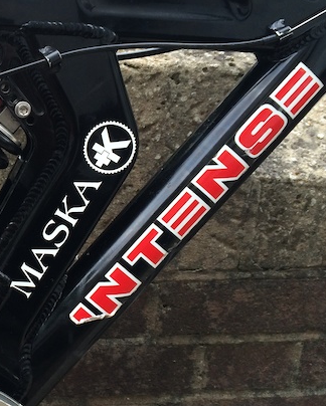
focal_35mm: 56
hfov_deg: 25.0
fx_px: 674
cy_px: 185
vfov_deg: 33.5
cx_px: -46
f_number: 2.2
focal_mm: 4.15
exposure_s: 1/120
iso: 40
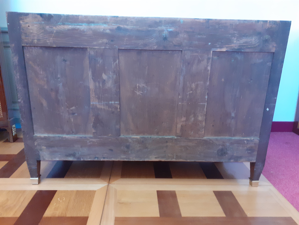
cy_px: 112
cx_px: 150
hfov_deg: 65.3
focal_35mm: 27
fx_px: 233
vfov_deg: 51.4
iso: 250
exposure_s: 1/50
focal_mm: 3.6
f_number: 1.9
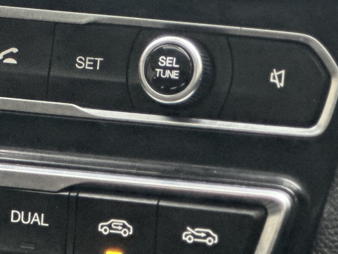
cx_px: -87
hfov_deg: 5.8
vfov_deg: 4.3
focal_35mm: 340
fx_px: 3320
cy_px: -189
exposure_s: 1/15
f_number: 2.8
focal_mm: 9
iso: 640
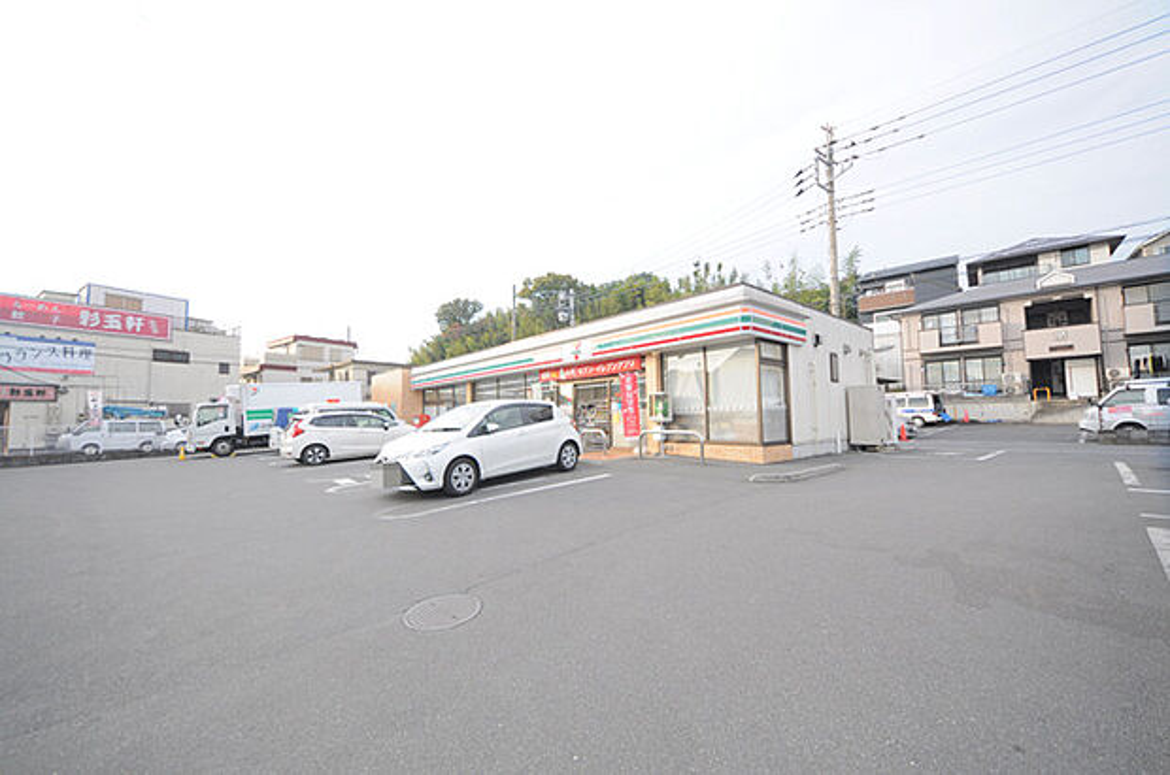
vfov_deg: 86.3
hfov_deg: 109.5
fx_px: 414
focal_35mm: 13
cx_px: 585
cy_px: 388
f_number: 5.6
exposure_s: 1/125
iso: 220
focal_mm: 8.5
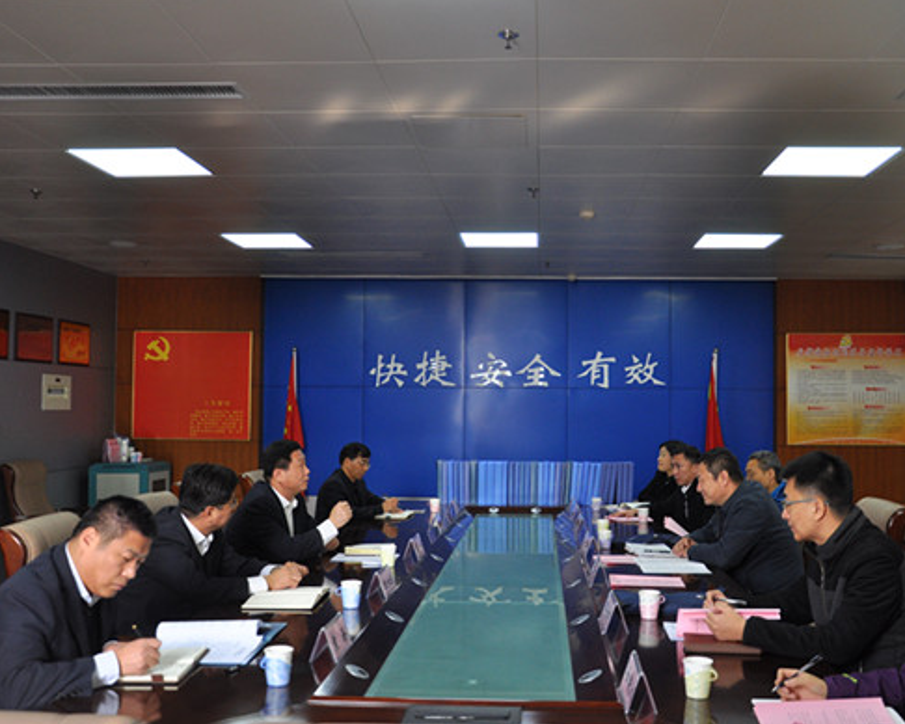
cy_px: 367
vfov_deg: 40.6
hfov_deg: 49.4
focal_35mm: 37
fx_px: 980
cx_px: 514
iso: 450
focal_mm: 21
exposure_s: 1/60
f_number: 4
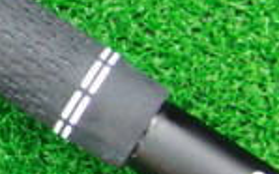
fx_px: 1277
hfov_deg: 11.5
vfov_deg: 7.6
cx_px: -243
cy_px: -97
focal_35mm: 168
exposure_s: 1/15
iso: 400
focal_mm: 6.42
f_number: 3.6
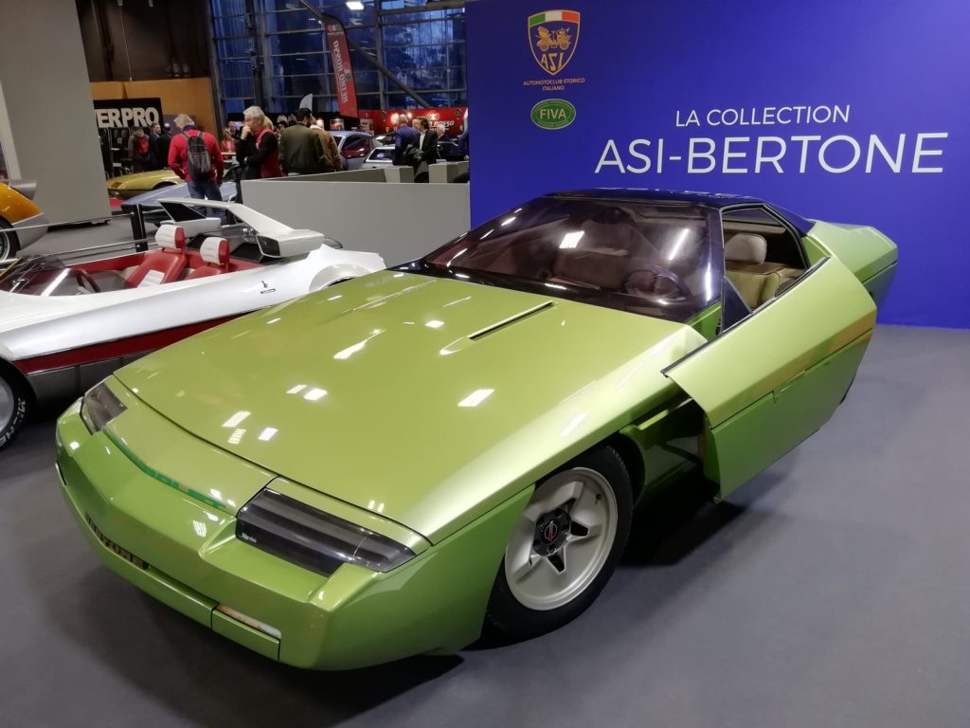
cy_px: 364
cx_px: 485
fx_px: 729
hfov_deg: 67.3
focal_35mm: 26
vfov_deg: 53.1
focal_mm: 3.21
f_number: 2.2
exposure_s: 1/33.3
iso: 125
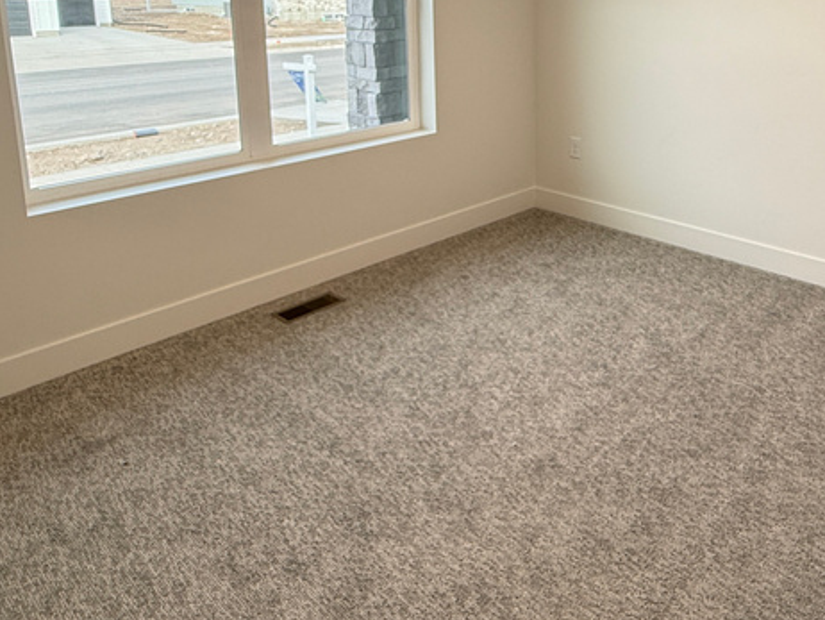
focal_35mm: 31
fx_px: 739
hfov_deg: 57.0
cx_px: 554
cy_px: 113
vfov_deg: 43.1
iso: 80
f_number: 2.2
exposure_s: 1/120
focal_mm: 2.22
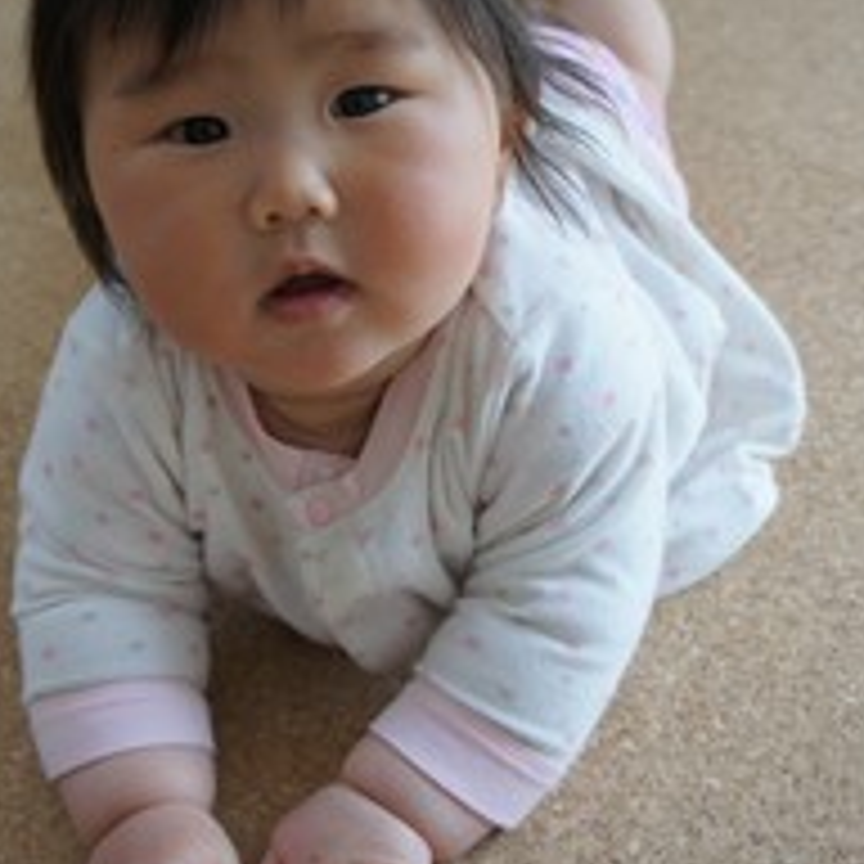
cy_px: 369
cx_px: 292
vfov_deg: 28.2
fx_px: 1719
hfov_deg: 28.0
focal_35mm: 61
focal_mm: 23
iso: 200
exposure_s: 1/60
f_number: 4
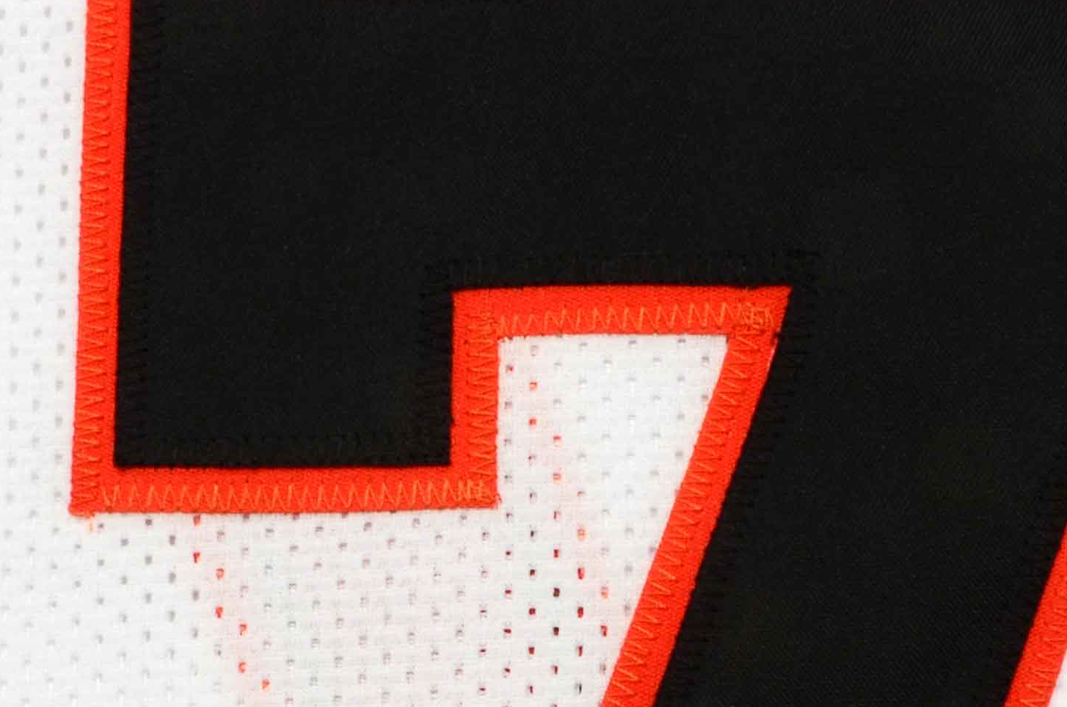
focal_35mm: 122
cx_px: 559
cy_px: 1049
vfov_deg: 10.8
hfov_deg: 16.8
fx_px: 3608
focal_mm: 24
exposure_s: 1/160
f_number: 22
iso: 200
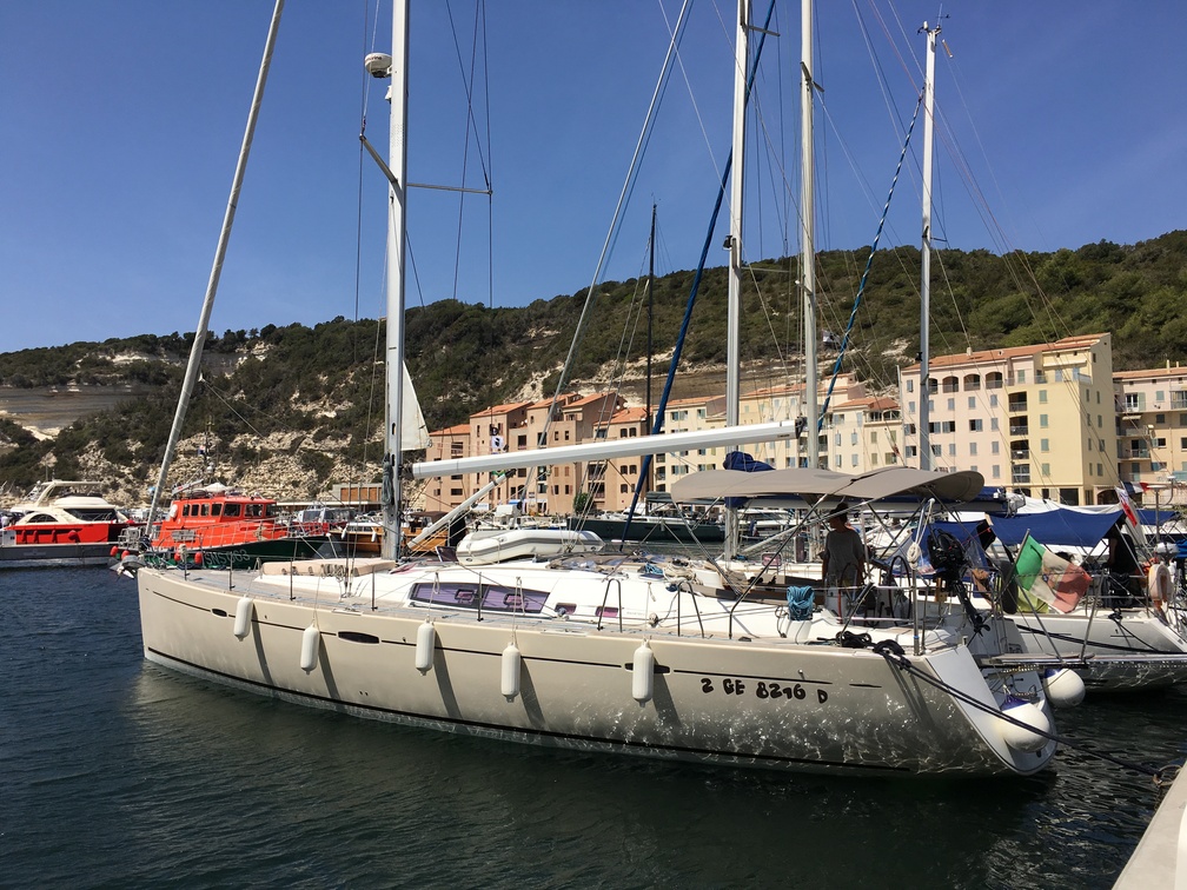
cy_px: 445
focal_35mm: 29
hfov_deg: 61.7
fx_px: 994
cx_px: 594
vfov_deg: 48.2
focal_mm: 4.15
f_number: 2.2
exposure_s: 1/2747
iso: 25
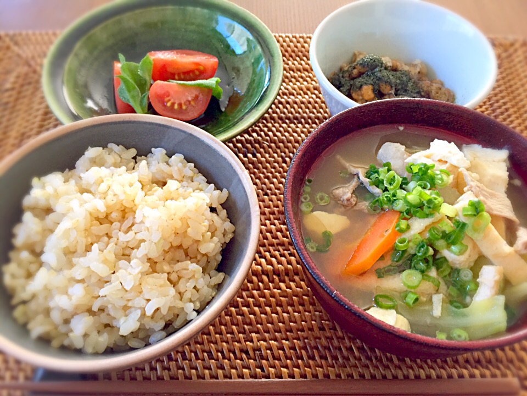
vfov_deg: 48.2
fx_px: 442
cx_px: 264
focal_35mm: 29
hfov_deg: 61.7
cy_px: 198
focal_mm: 4.15
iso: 64
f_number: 2.2
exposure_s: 1/30
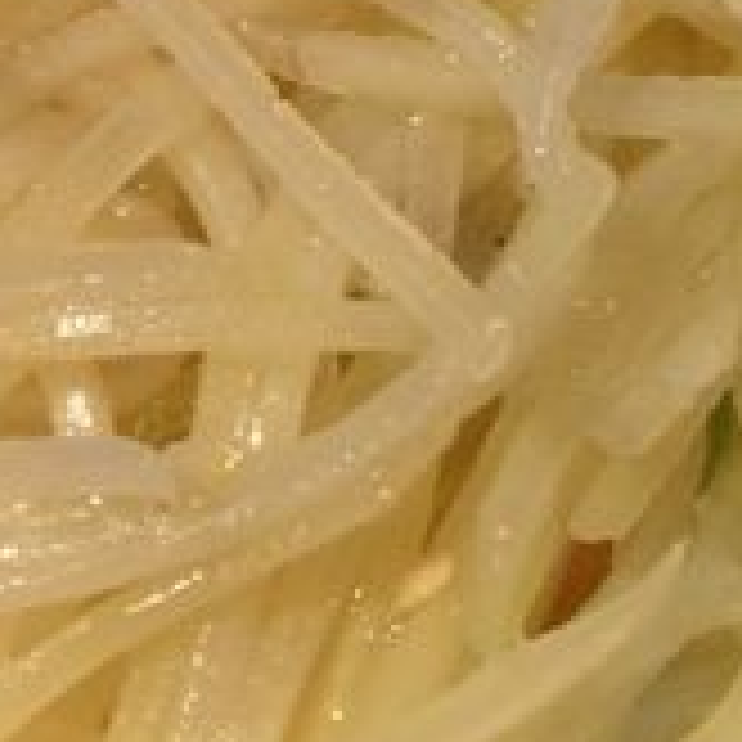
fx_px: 2643
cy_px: -4
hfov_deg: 15.6
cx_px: -47
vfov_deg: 15.7
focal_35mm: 109
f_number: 2.2
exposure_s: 1/17
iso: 40
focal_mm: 4.15
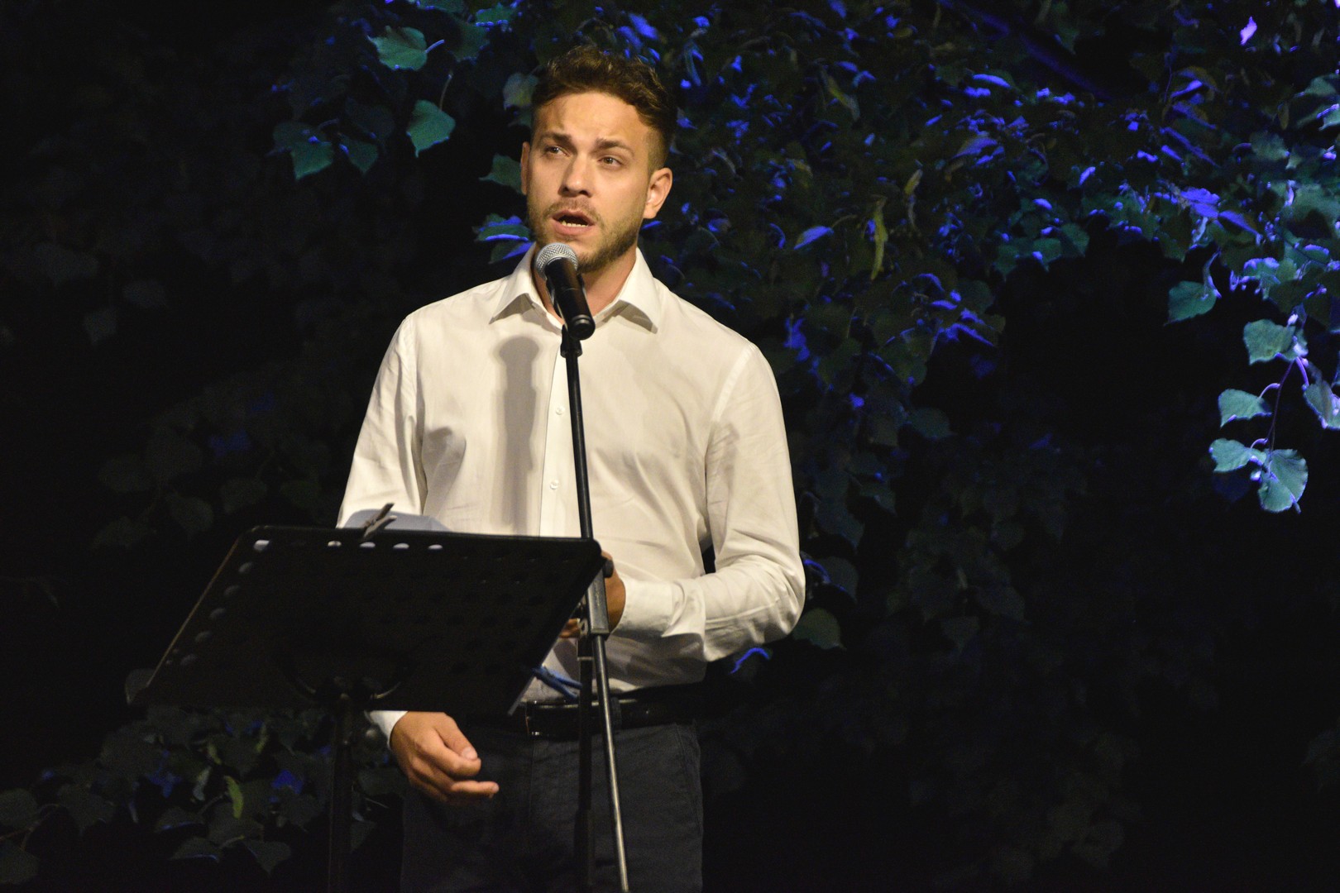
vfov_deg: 4.0
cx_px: 670
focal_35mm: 345
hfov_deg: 6.0
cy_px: 446
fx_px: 12841
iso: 3200
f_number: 5.3
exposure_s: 1/400
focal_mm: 230
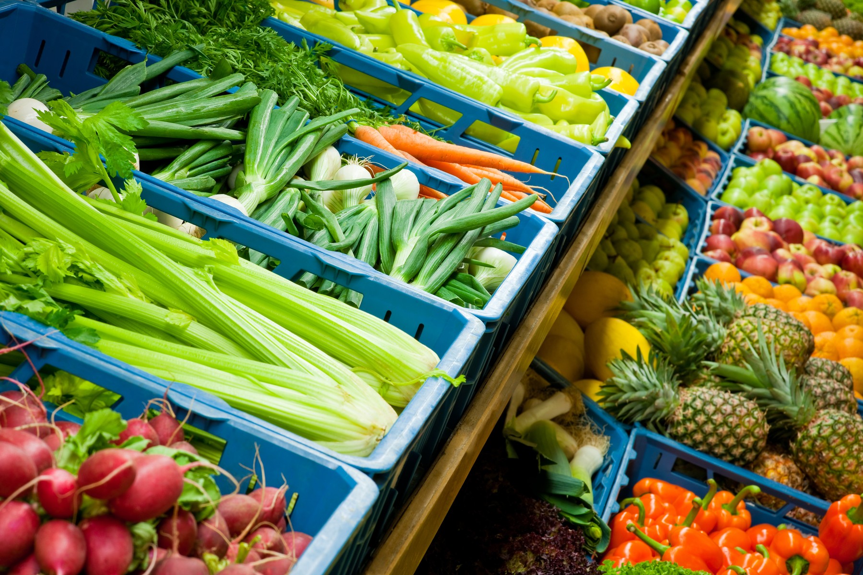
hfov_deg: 23.9
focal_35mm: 85
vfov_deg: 16.1
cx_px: 432
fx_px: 2037
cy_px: 288
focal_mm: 85
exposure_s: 1/1.67
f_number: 16
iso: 100
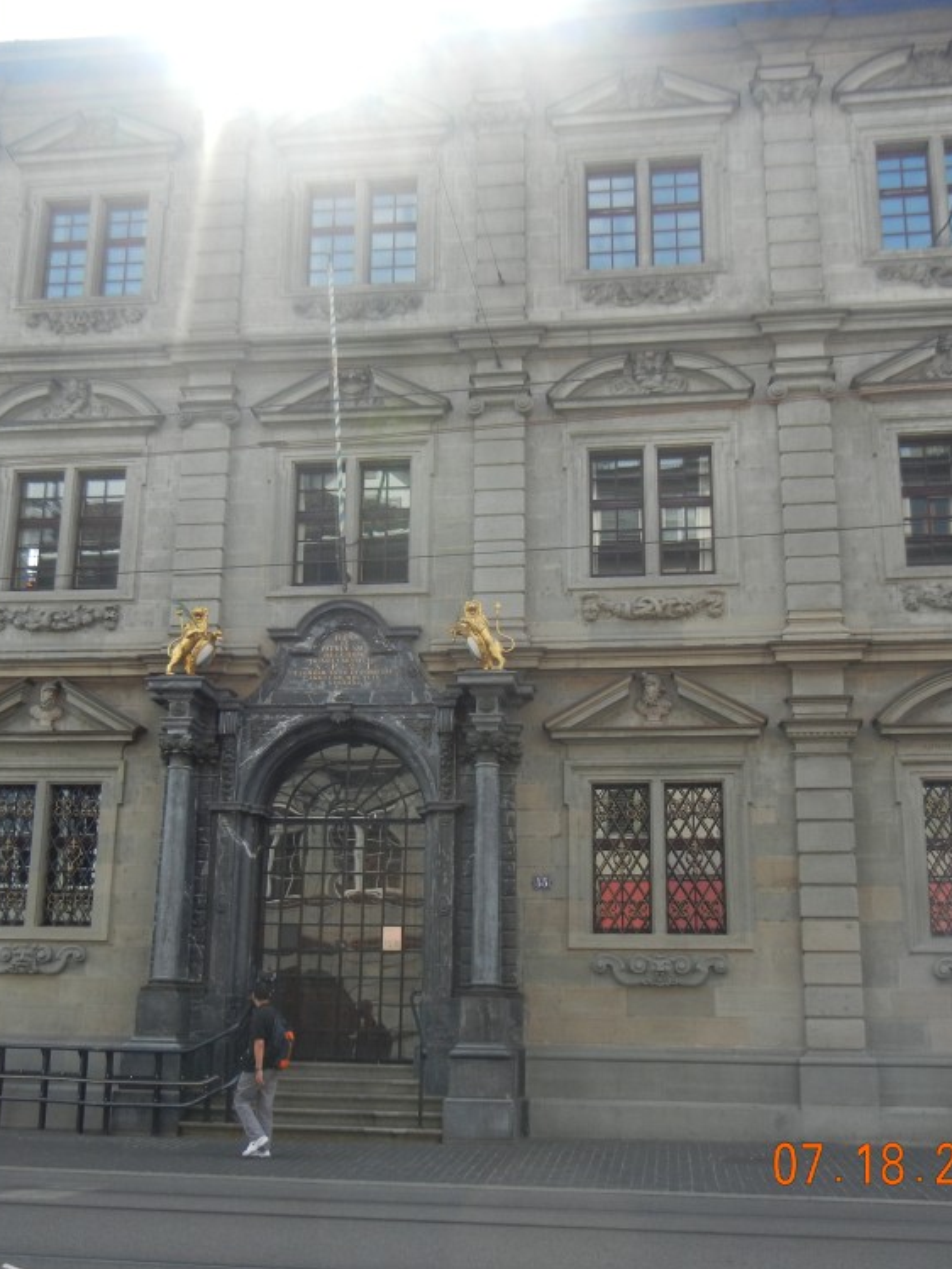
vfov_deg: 45.8
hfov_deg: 35.1
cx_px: 439
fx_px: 1503
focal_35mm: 41
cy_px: 649
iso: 160
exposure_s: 1/534
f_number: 3.5
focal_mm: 5.4
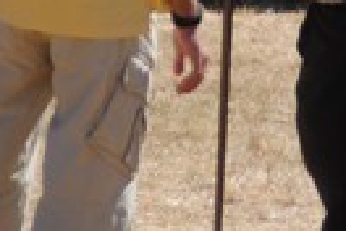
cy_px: -192
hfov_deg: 1.5
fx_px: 13109
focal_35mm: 1364
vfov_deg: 1.0
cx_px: 202
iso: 200
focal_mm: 150
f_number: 6.3
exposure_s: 1/800
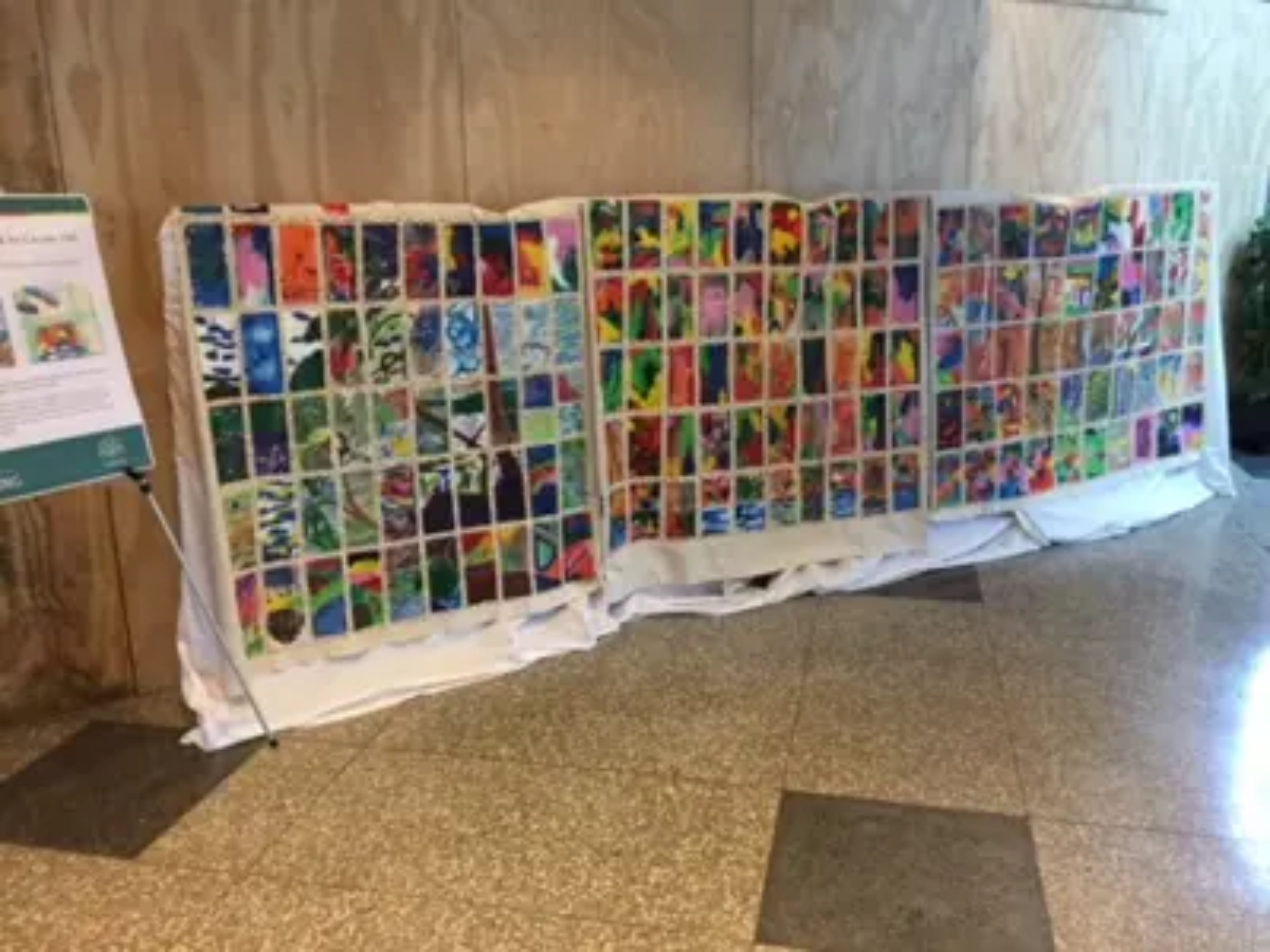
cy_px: 476
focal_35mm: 29
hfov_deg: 61.7
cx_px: 635
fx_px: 1064
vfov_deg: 48.2
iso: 160
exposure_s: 1/30
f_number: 2.2
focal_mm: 4.15
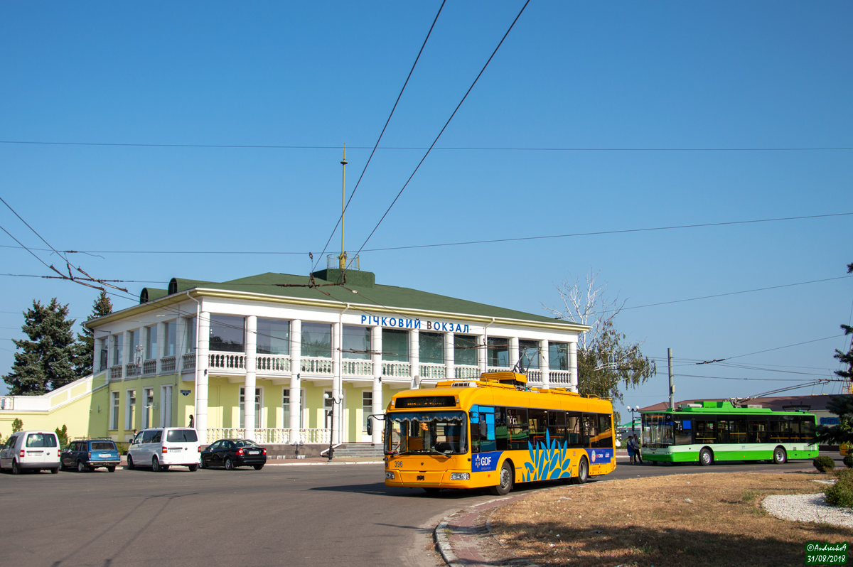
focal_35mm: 36
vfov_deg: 36.8
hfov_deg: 53.2
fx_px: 852
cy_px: 284
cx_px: 426
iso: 100
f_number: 7.1
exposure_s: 1/800
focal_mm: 24
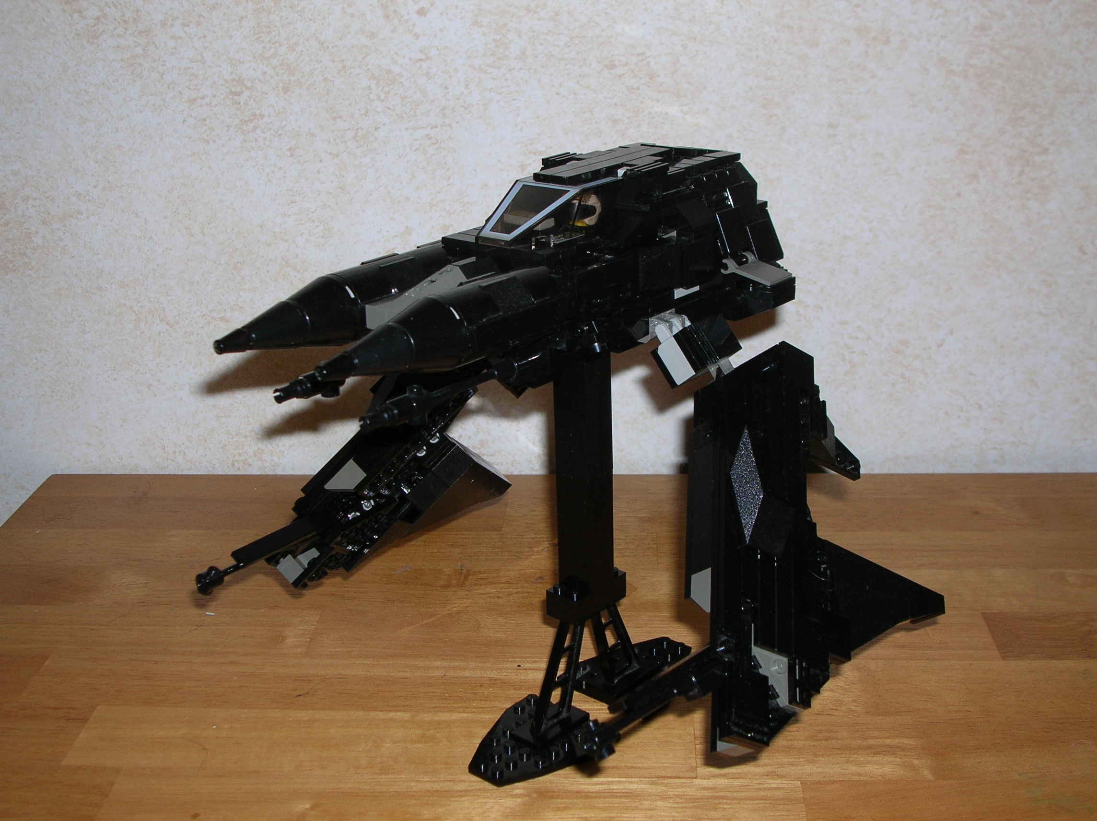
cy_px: 410
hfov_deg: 42.1
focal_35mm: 45
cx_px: 548
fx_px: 1425
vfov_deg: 32.1
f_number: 3.1
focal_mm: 7.5
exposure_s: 1/60.1
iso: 50
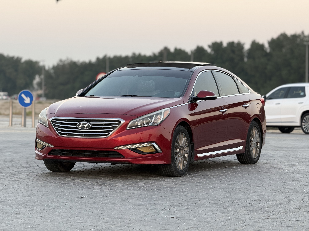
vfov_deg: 12.3
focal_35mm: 120
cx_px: 154
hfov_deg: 16.4
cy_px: 116
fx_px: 1071
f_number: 2.8
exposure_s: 1/99
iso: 100
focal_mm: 15.66
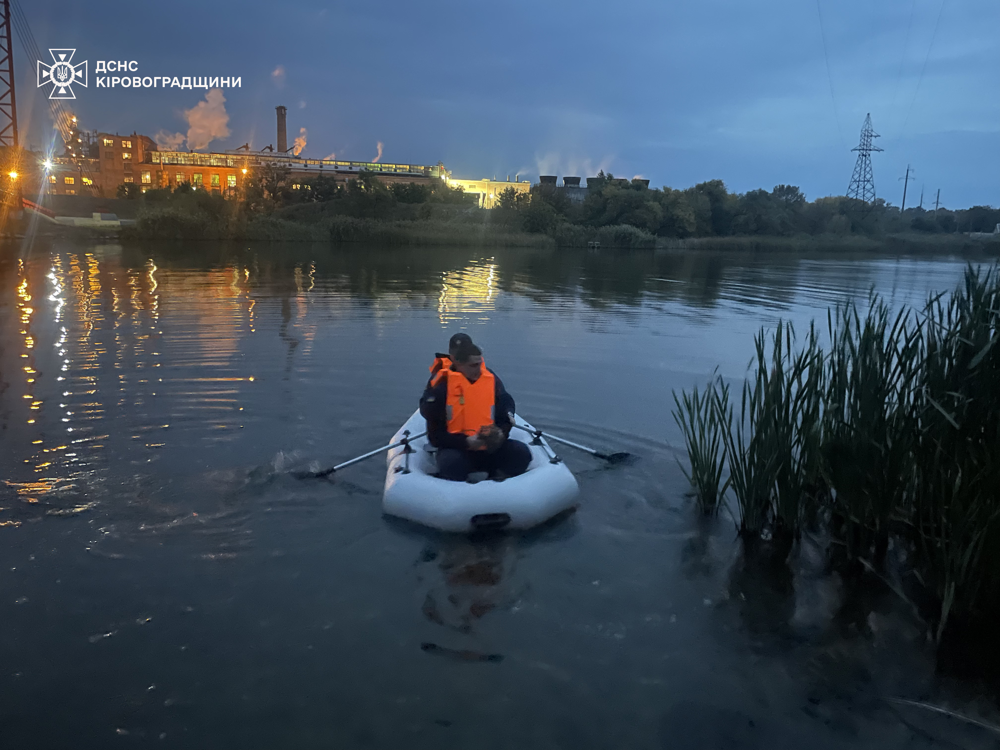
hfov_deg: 67.3
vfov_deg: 53.1
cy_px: 375
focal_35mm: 26
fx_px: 751
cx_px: 500
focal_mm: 4.2
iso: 1250
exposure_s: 1/14
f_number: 1.6
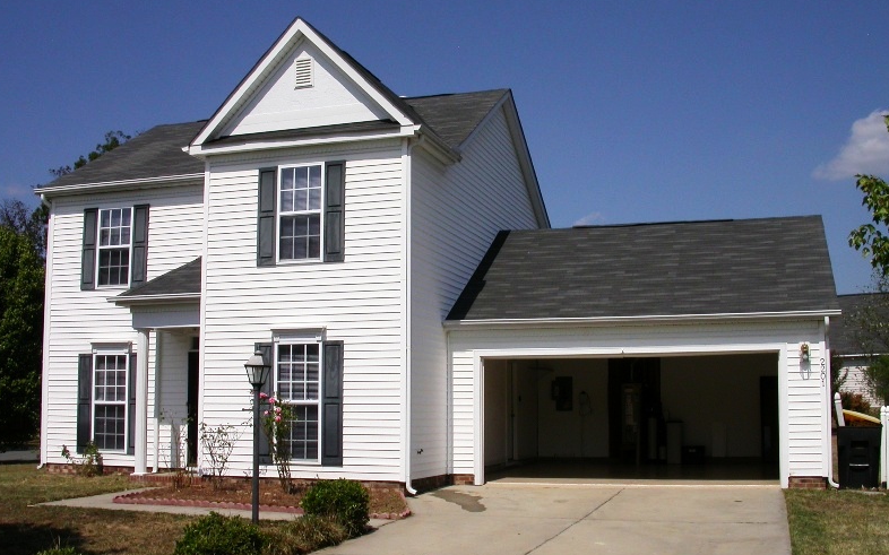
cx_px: 442
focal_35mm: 41
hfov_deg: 48.2
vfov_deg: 31.2
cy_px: 313
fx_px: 993
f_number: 7.5
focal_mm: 7.85
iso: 100
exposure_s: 1/1006
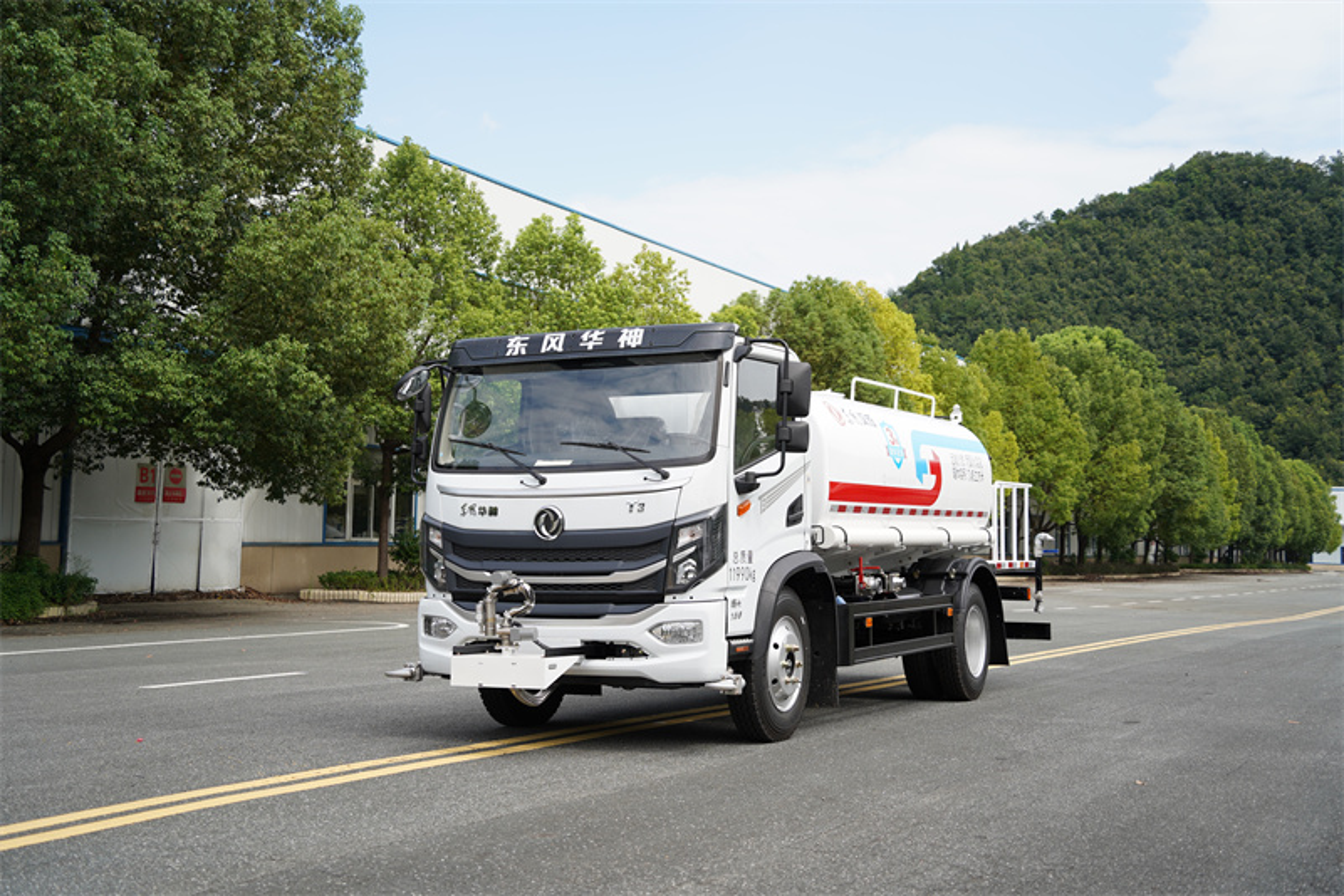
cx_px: 672
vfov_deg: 31.9
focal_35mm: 42
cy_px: 448
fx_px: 1568
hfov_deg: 46.4
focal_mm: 42
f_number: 3.2
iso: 100
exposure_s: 1/640
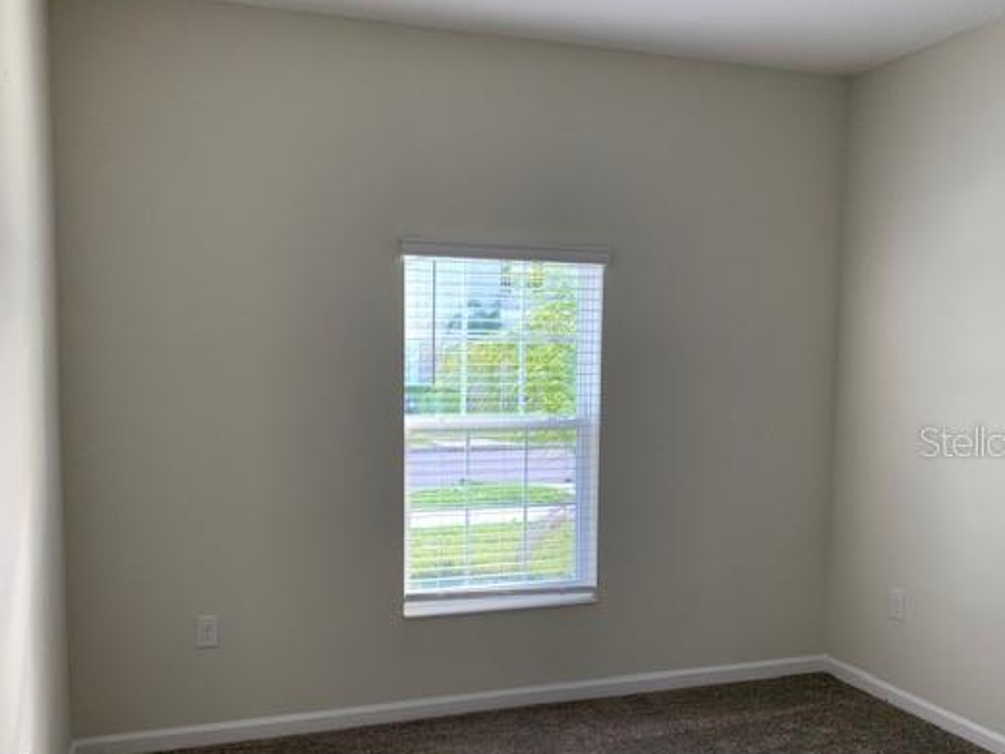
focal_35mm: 32
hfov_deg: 56.8
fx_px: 929
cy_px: 441
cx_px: 483
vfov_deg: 44.0
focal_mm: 4.25
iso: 64
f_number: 1.8
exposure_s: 1/60
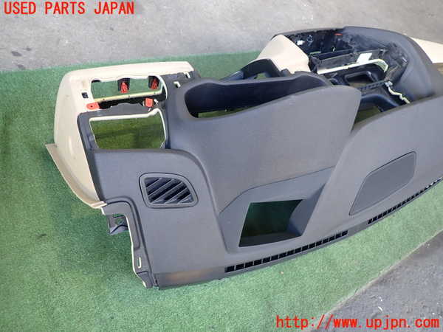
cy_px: 166
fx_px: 320
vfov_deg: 54.9
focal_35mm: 25
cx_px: 222
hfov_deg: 69.4
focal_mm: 4.5
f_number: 2
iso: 200
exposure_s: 1/50
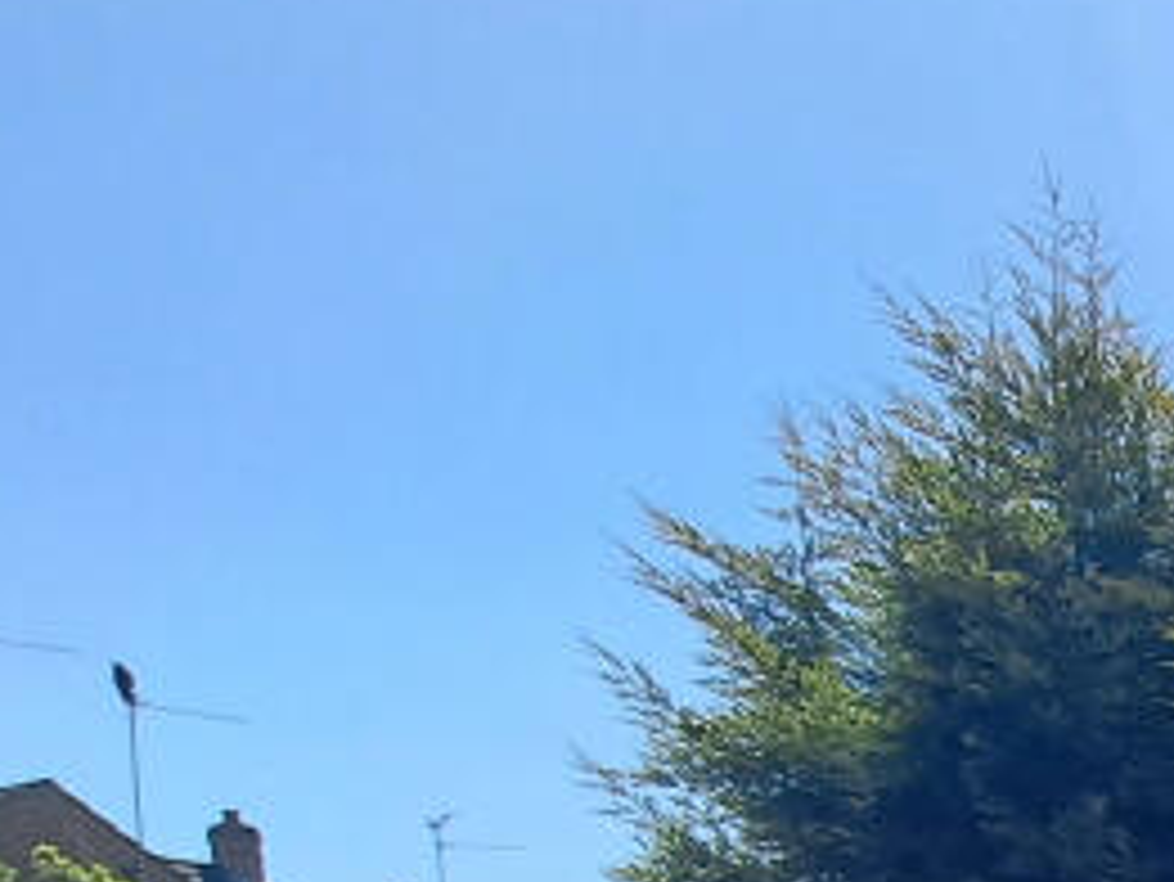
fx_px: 1730
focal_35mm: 51
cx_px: 1786
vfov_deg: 21.1
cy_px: 1516
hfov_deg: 26.4
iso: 50
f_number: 2.2
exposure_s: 1/1828
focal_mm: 1.74
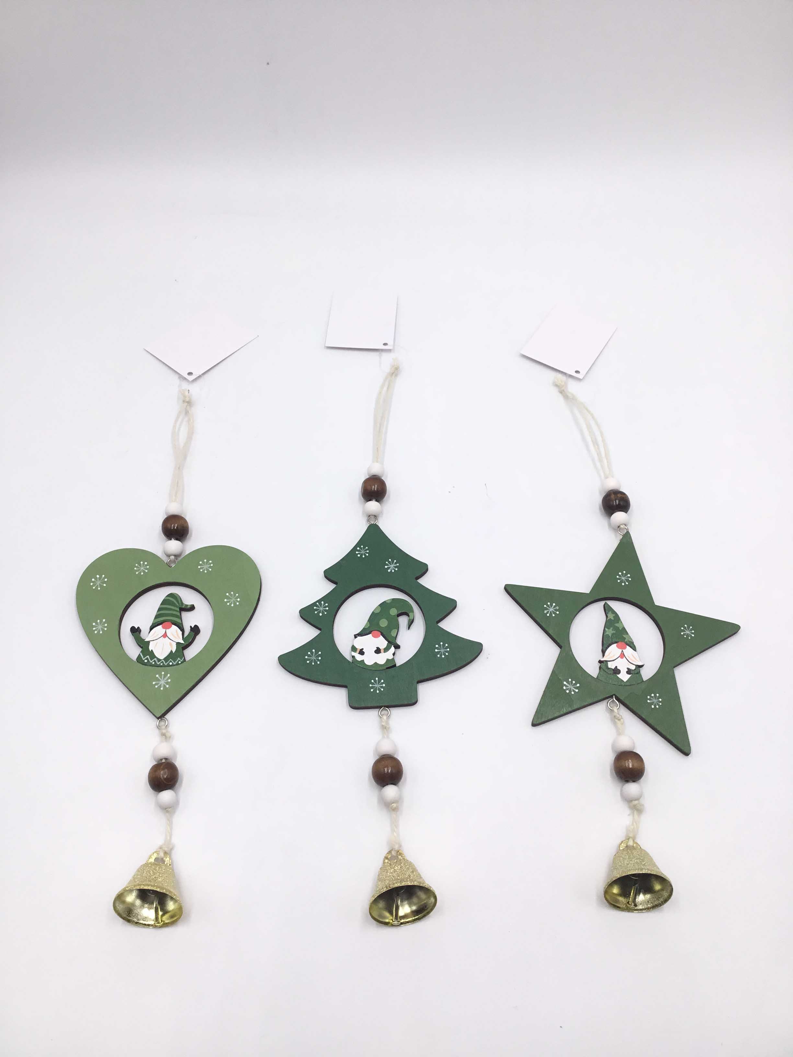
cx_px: 396
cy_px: 528
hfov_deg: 45.4
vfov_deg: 58.4
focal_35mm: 31
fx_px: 947
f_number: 2.4
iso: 25
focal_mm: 3.3
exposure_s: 1/259
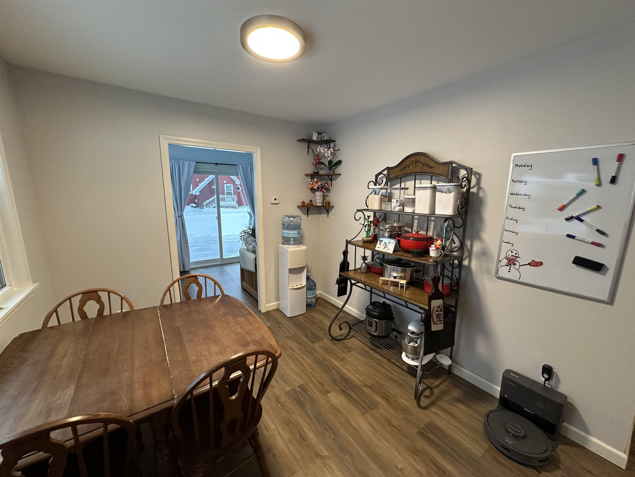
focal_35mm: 14
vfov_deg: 85.7
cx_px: 318
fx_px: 257
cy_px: 238
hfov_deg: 102.1
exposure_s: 1/60
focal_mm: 2.22
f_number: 2.2
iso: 250
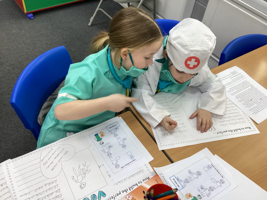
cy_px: 100
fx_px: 239
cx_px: 134
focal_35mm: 31
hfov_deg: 58.4
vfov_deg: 45.4
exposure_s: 1/50
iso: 80
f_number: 2.4
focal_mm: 3.3
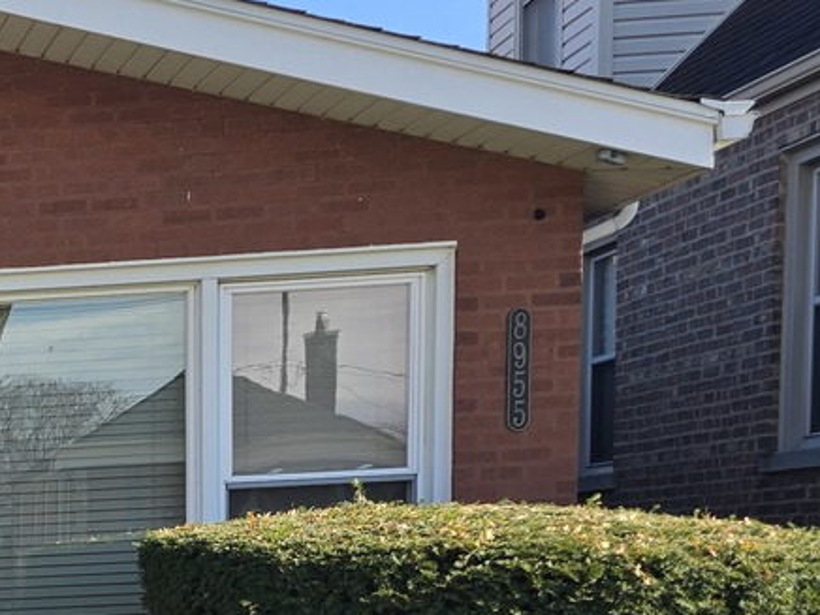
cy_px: 775
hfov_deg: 22.1
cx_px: -335
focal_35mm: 76
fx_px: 1800
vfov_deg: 18.2
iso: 12
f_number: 1.7
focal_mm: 6.3
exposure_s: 1/370
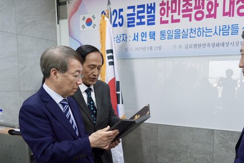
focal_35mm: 35
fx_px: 237
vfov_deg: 37.4
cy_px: 112
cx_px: 148
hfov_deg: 54.0
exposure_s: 1/60
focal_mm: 24
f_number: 5
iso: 800
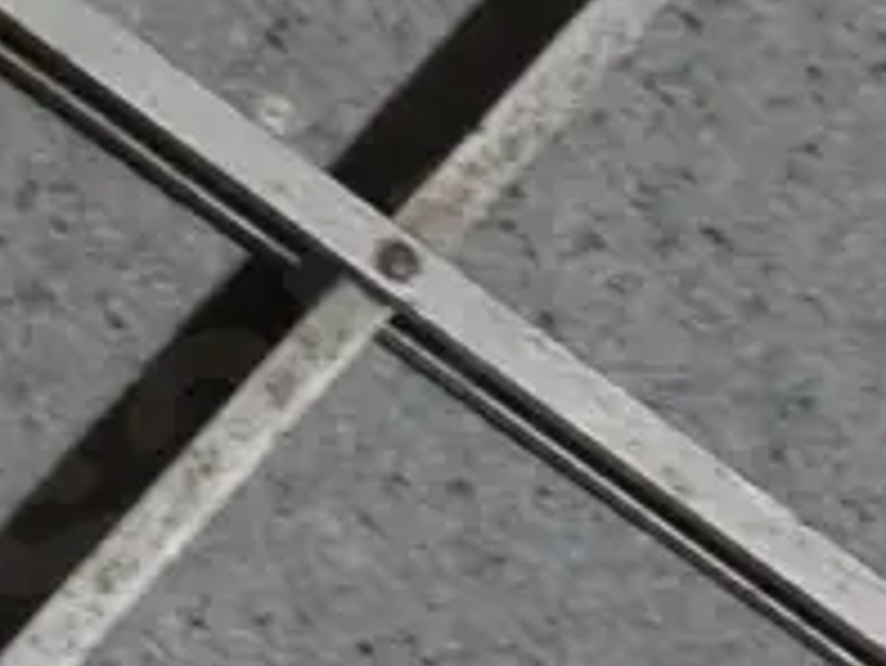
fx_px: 6377
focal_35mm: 249
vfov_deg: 6.0
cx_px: 445
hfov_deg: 7.9
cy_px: 270
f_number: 5.6
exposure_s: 1/60
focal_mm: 24
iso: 640
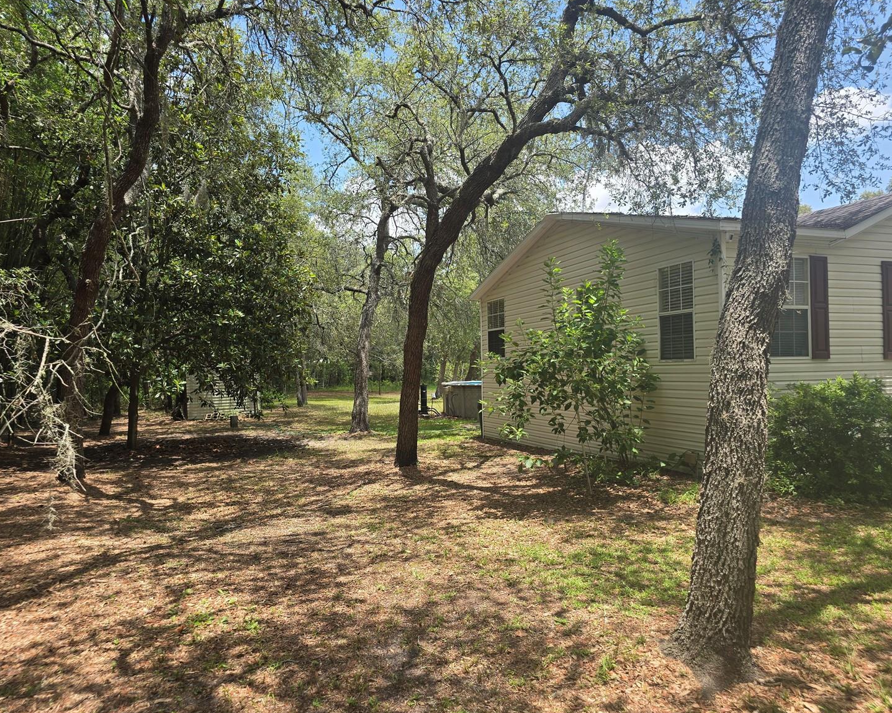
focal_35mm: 25
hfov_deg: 68.1
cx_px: 467
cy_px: 354
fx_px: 660
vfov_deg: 56.8
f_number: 1.7
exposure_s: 1/267
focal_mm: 6.3
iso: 12
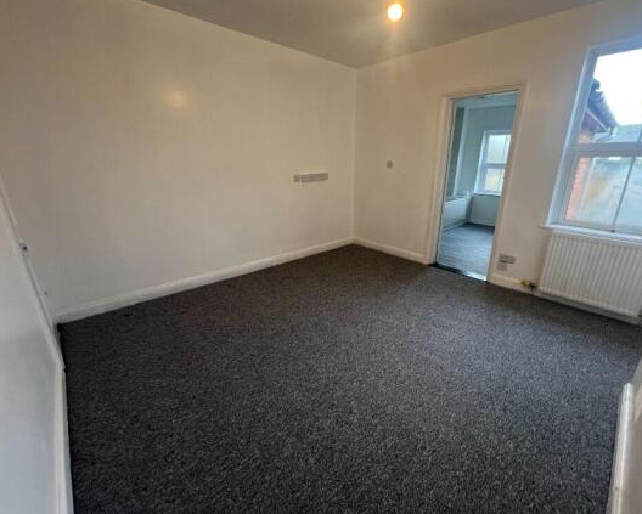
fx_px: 266
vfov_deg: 88.0
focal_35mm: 14
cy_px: 250
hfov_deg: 100.5
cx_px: 342
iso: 125
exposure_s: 1/50
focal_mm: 1.57
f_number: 1.8
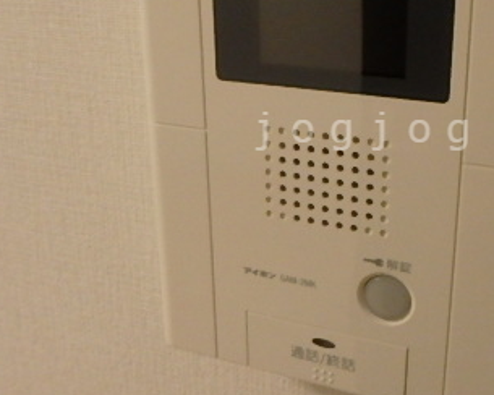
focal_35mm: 43
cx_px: 366
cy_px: 131
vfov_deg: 34.6
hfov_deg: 41.7
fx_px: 629
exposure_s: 1/30
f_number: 3.5
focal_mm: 3.7
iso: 640
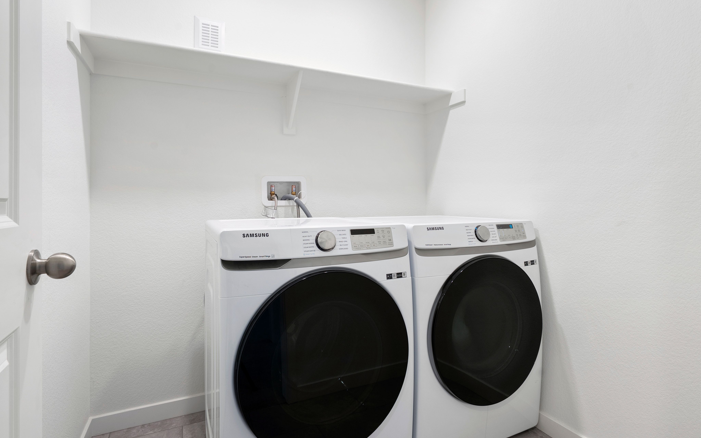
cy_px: 210
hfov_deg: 88.0
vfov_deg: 62.2
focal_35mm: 19
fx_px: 363
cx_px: 355
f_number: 9
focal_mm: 18
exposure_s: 1/5
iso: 500
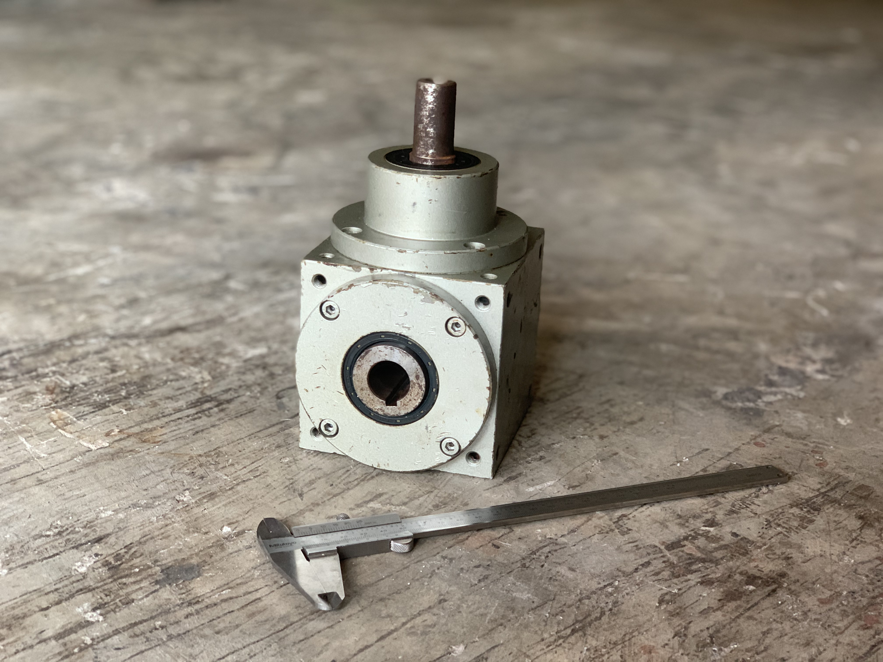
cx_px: 442
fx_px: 1326
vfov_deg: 28.0
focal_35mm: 52
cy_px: 331
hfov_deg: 36.8
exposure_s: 1/72
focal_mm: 6
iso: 125
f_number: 2.4
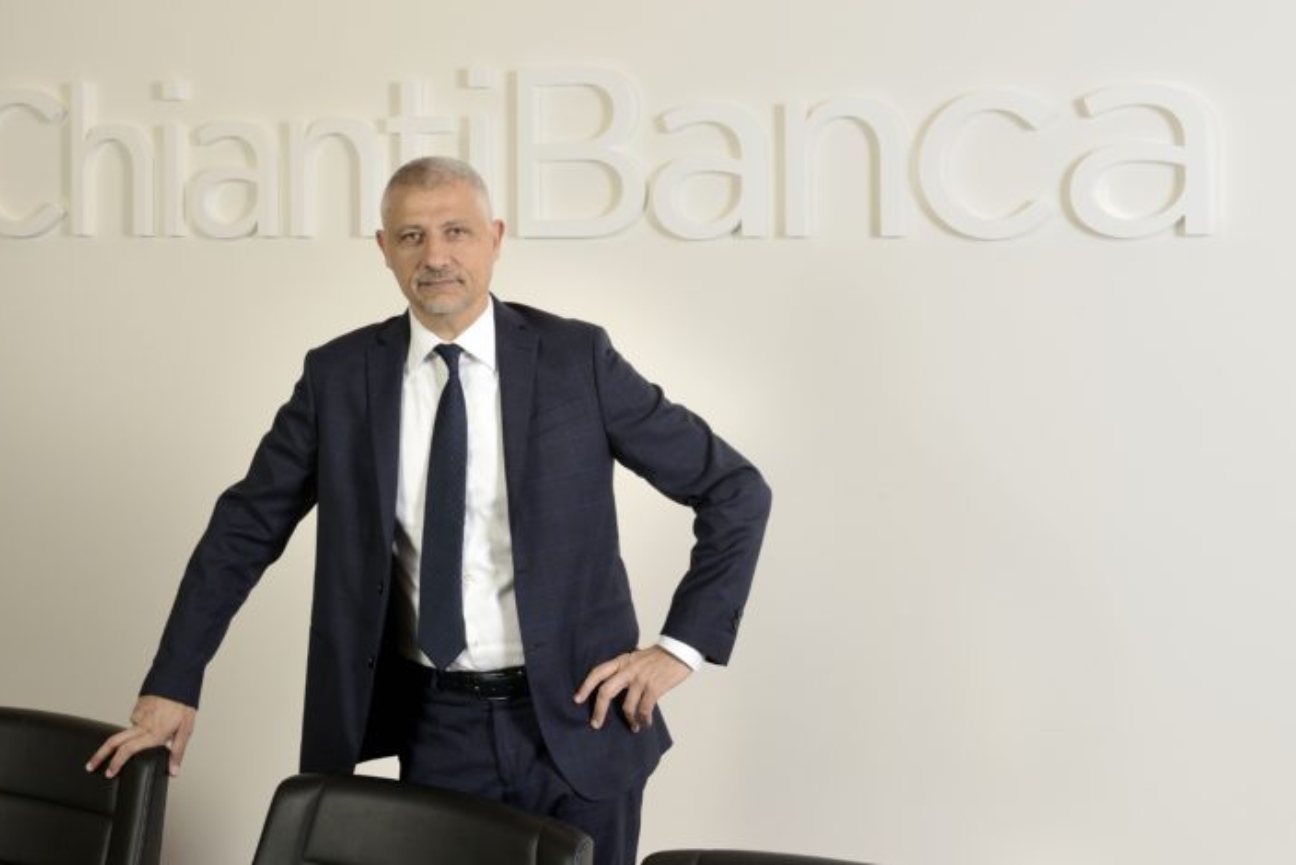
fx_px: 1801
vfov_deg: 27.0
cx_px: 628
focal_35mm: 50
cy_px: 444
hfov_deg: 39.6
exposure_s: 1/160
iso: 400
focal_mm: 44
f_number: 10
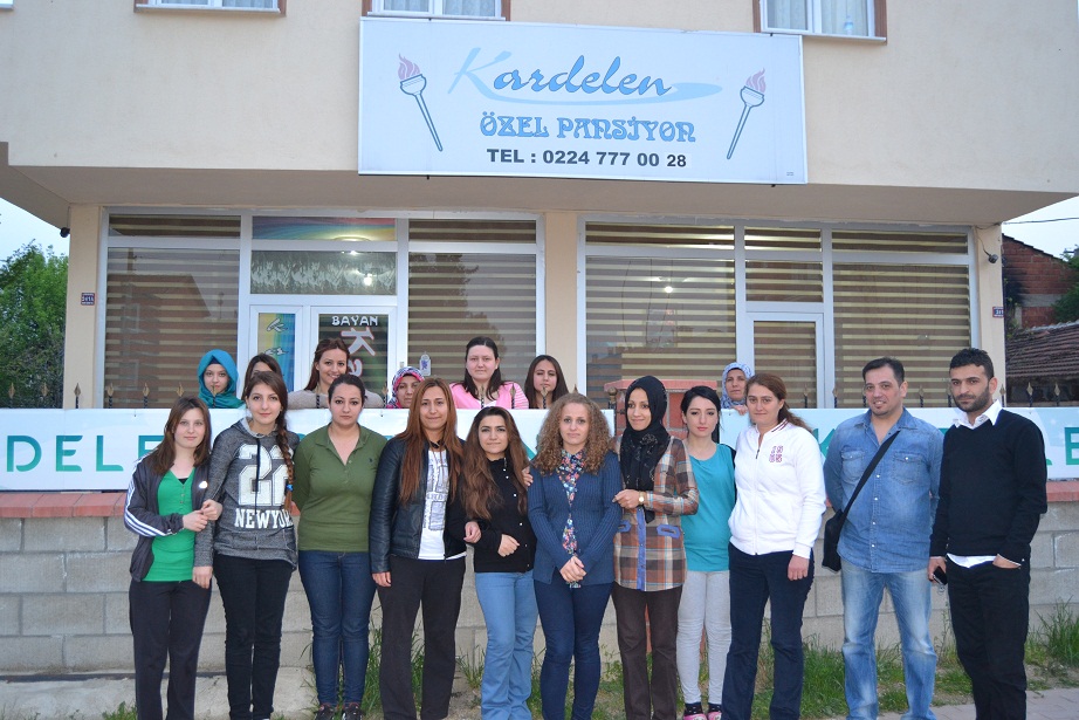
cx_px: 540
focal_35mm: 30
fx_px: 899
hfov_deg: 61.9
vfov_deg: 43.6
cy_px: 360
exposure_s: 1/60
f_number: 3.5
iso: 1000
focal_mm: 20
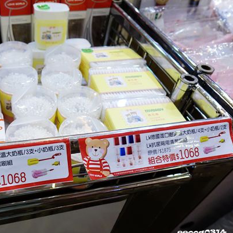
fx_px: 251
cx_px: 57
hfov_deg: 47.8
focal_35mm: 33
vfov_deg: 49.7
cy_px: 122
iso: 800
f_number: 2.5
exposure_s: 1/40
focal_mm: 8.8
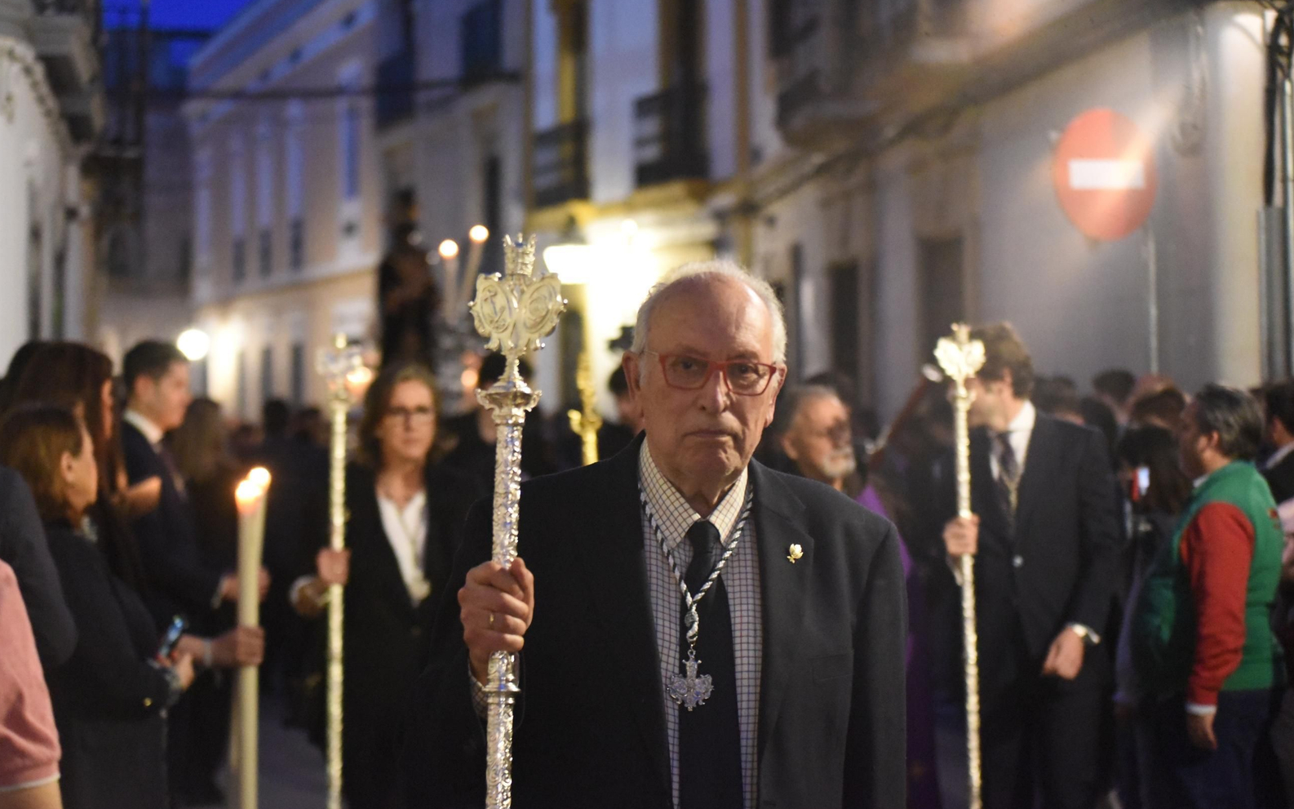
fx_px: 2539
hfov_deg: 28.6
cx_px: 648
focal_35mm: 72
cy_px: 384
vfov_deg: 18.1
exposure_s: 1/80
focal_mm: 70
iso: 12800
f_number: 2.8
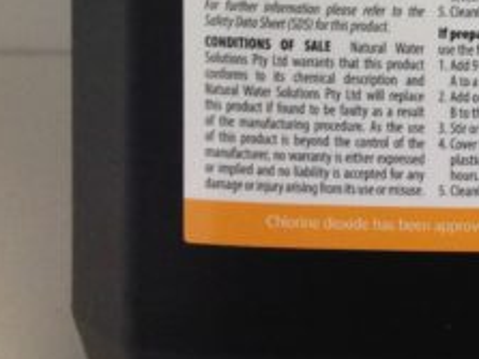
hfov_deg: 11.8
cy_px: -318
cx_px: 789
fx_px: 2185
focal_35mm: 158
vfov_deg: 8.9
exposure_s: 1/60
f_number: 2.4
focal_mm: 4.12
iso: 64
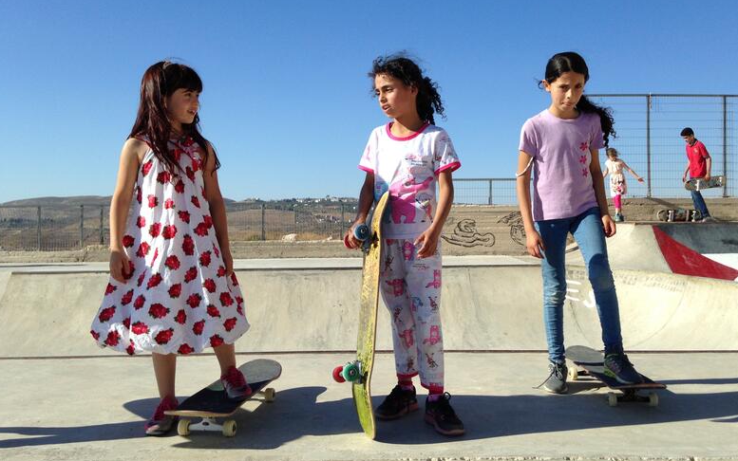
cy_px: 197
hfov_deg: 54.0
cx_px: 372
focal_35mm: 36
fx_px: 724
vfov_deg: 35.3
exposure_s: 1/1808
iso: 50
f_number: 2.4
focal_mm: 4.12
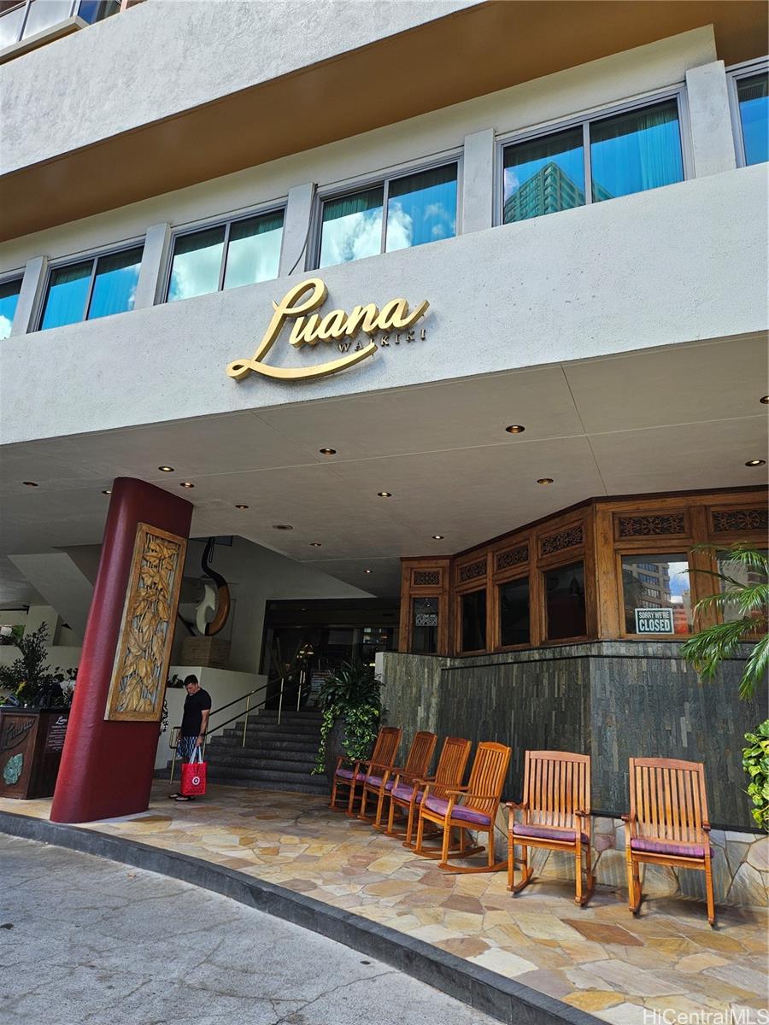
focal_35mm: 23
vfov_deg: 73.9
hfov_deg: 58.9
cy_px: 512
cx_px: 384
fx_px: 681
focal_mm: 5.4
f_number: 1.8
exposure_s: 1/292
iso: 25
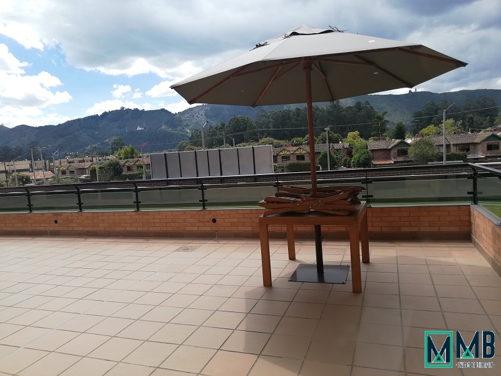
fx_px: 376
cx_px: 250
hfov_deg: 67.3
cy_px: 188
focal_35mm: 26
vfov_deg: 53.1
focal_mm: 3.81
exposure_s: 1/564
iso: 50
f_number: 2.2
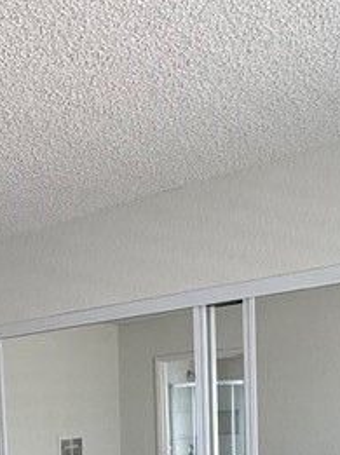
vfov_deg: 31.1
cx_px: -38
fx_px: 722
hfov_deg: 24.6
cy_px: 500
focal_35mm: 55
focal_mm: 2.22
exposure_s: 1/99
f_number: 2.2
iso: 160
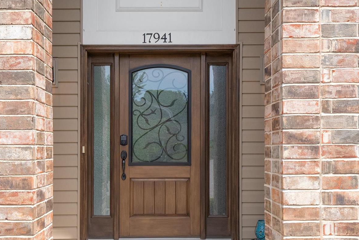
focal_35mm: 49
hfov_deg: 40.3
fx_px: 489
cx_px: 158
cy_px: 152
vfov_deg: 27.4
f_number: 8
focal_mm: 18
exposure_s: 1/400
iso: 400
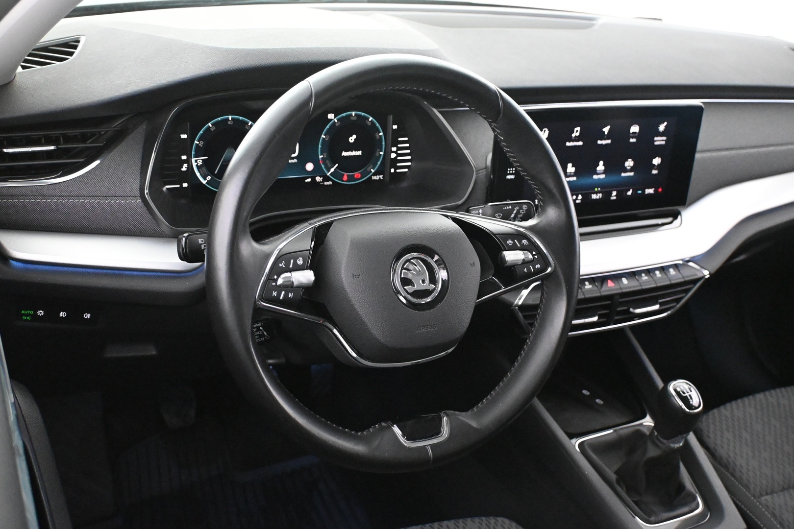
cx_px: 397
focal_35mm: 40
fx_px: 877
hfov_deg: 48.7
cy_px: 264
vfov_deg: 33.6
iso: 9000
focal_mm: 26.5
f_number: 4.5
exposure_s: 1/40
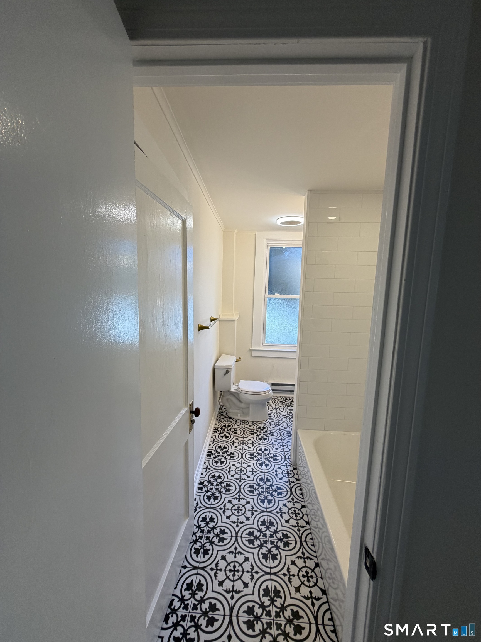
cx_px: 240
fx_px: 259
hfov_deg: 85.7
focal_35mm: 14
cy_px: 321
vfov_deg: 102.1
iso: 100
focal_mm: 2.22
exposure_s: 1/120
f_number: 2.2
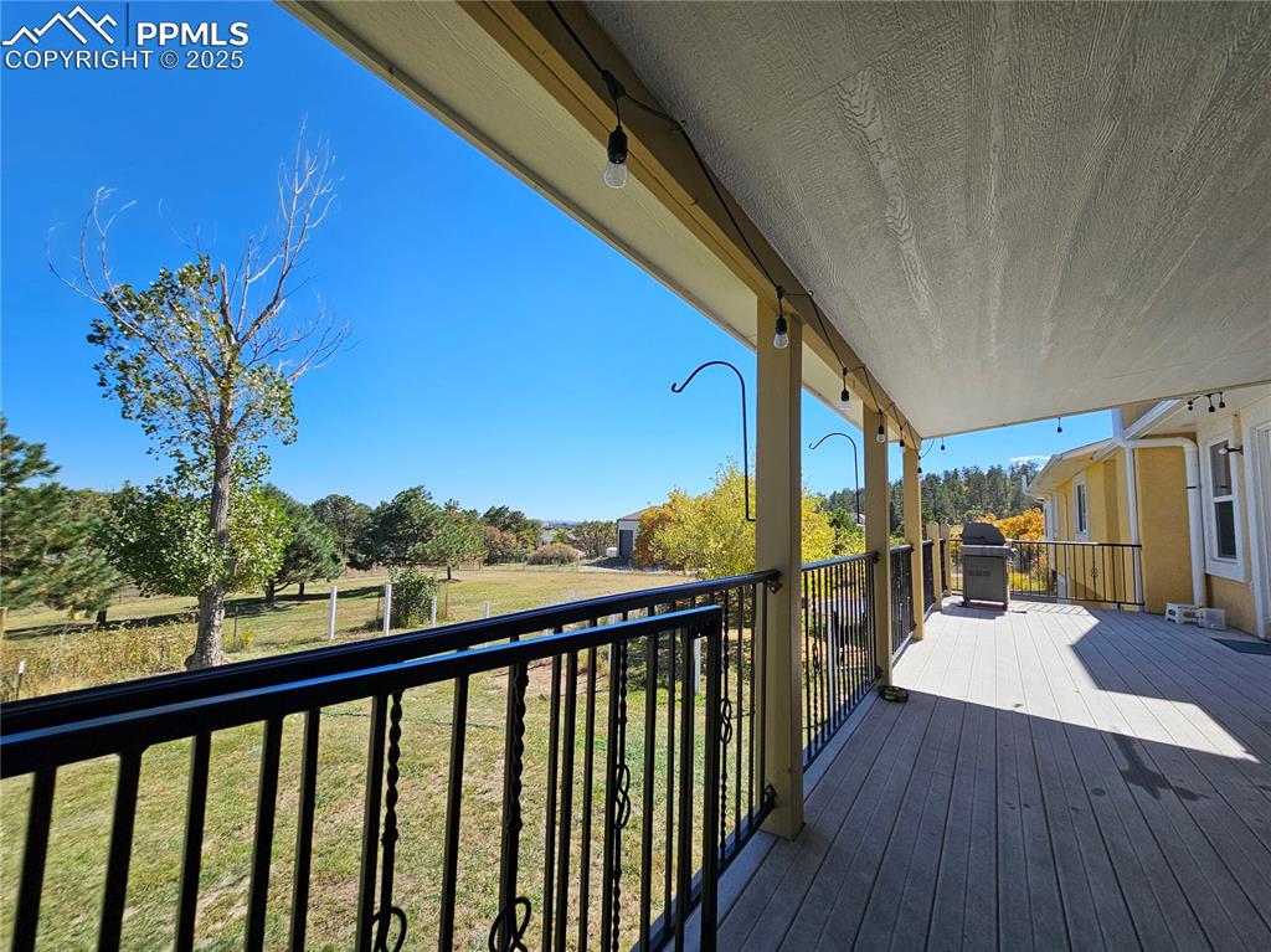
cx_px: 636
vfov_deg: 89.9
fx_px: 477
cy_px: 476
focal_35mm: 13
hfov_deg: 106.2
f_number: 2.2
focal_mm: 2.2
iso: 50
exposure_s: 1/1756
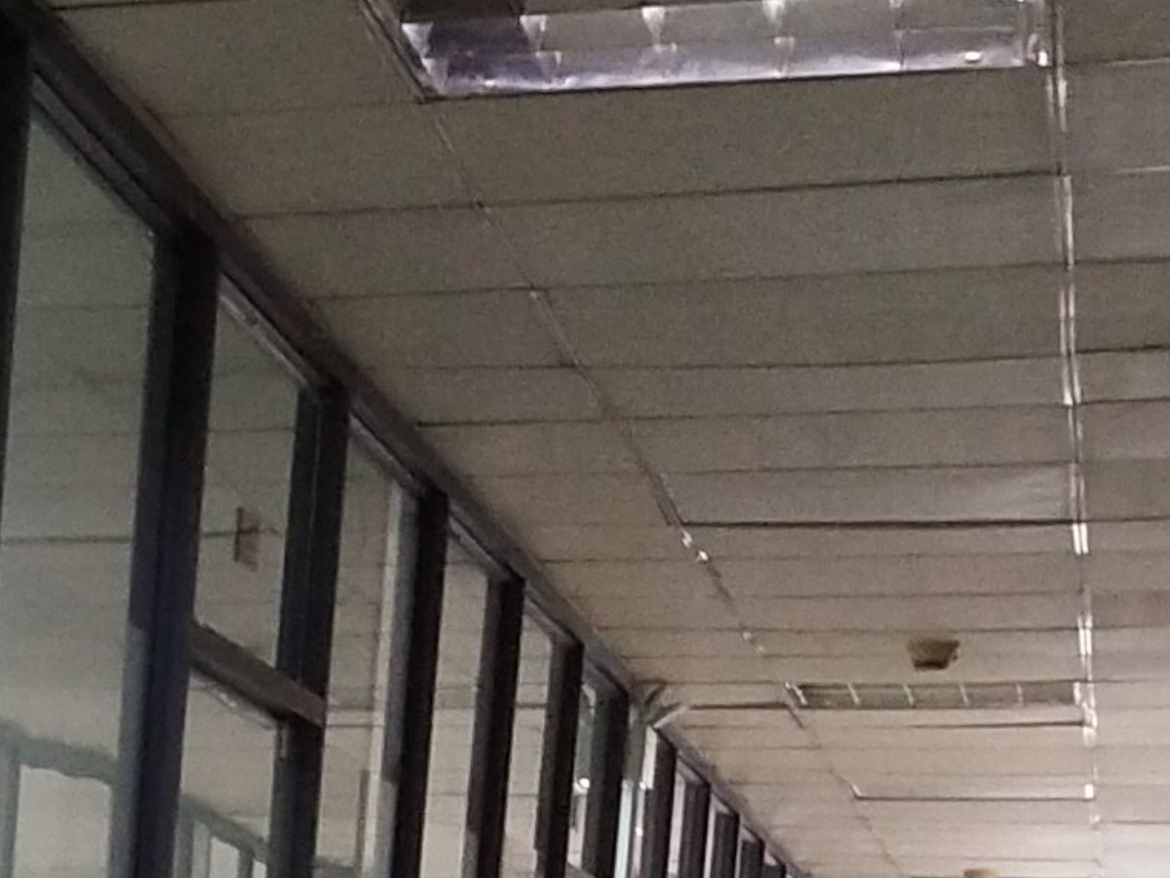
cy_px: 1467
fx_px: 5375
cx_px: -1760
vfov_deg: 9.0
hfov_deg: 10.5
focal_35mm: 159
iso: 208
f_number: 1.8
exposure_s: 1/50
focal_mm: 3.95
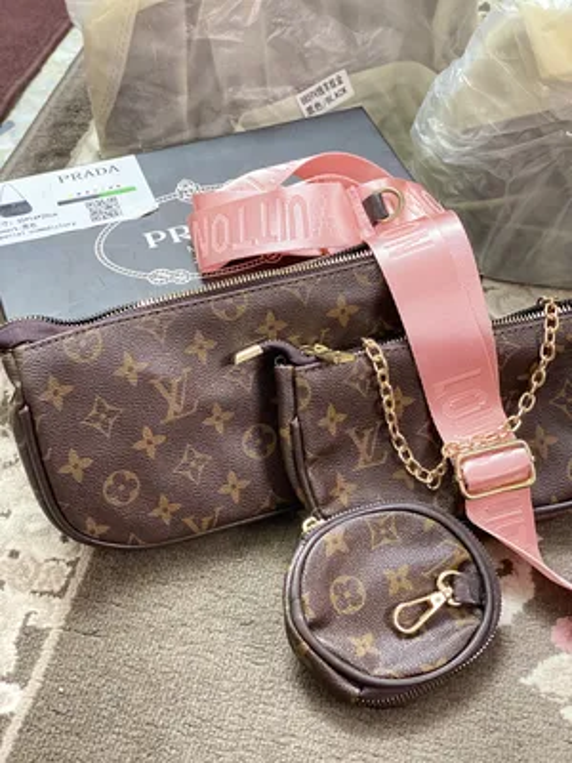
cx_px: 286
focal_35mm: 52
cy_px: 382
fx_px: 1146
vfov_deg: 36.8
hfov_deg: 28.0
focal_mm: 6
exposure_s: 1/25
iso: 320
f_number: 2
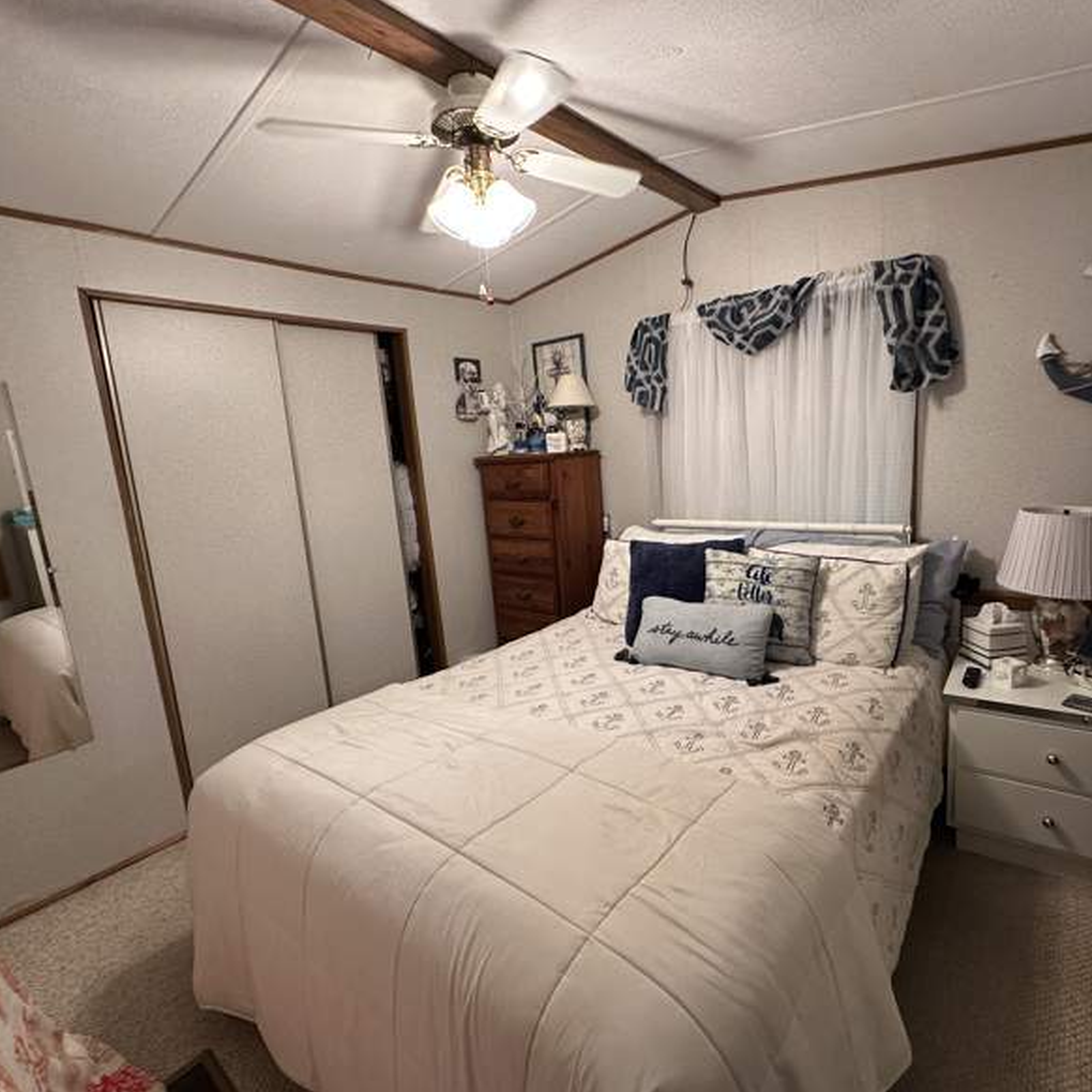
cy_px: 548
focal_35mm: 17
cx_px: 614
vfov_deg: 84.0
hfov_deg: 83.6
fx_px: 607
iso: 320
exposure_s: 1/60
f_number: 2.2
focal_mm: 2.22
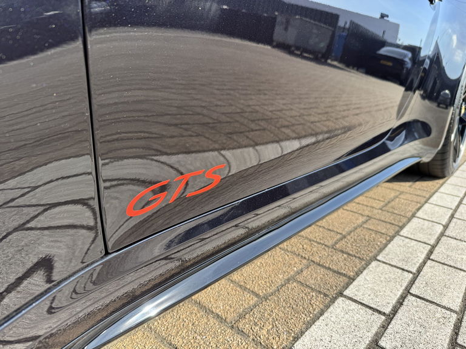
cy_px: 174
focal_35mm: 24
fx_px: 323
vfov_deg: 56.8
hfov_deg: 71.6
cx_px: 233
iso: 80
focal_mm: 6.76
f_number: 1.78
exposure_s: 1/1425
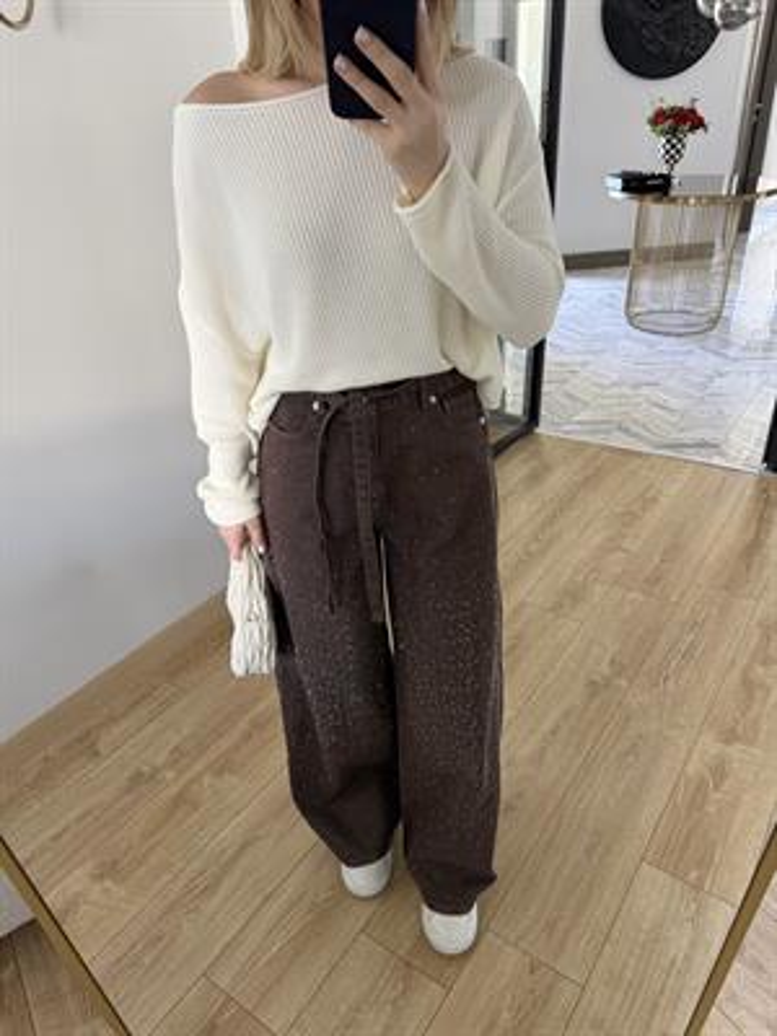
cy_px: 518
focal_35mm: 24
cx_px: 388
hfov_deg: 56.8
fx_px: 718
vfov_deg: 71.6
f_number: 1.78
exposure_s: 1/60
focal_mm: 6.76
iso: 250
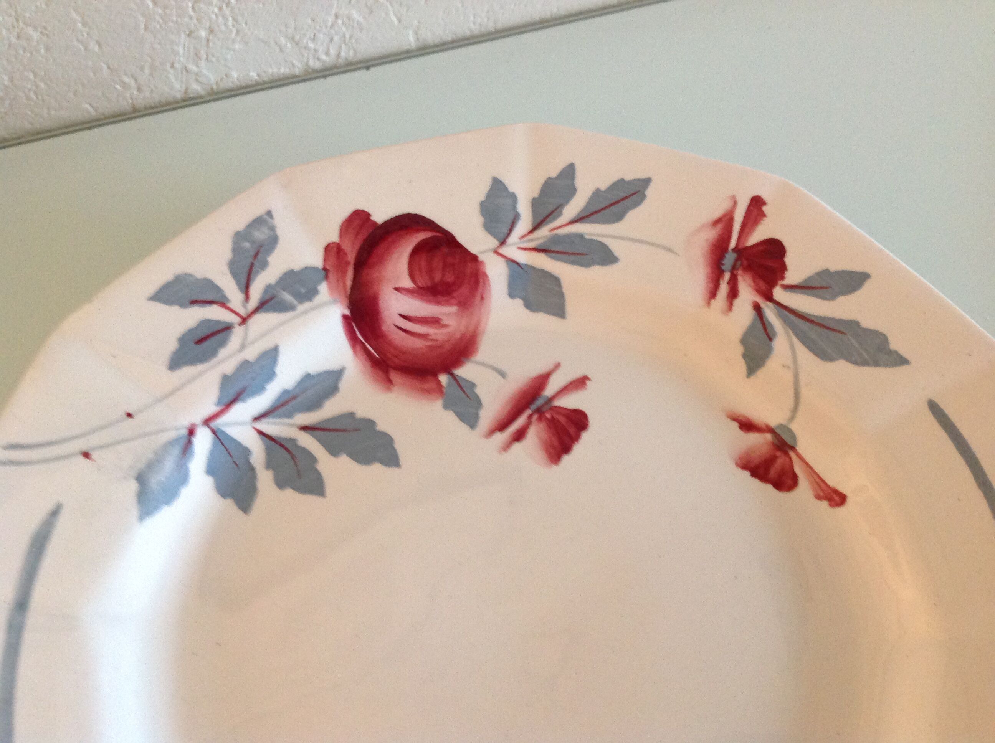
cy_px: 372
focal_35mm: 35
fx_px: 1005
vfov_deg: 40.6
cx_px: 498
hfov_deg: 52.7
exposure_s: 1/17
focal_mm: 4.28
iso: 250
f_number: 2.4
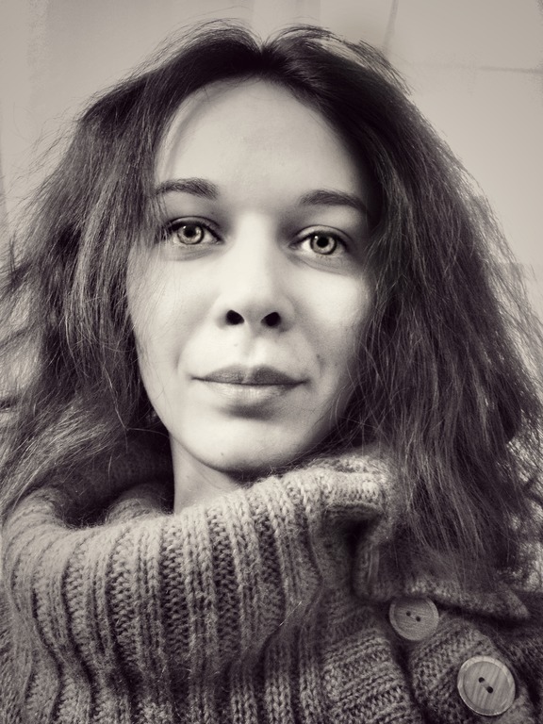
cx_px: 272
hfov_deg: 40.7
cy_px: 362
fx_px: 732
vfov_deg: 52.6
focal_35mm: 35
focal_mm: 4.28
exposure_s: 1/17
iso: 400
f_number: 2.4
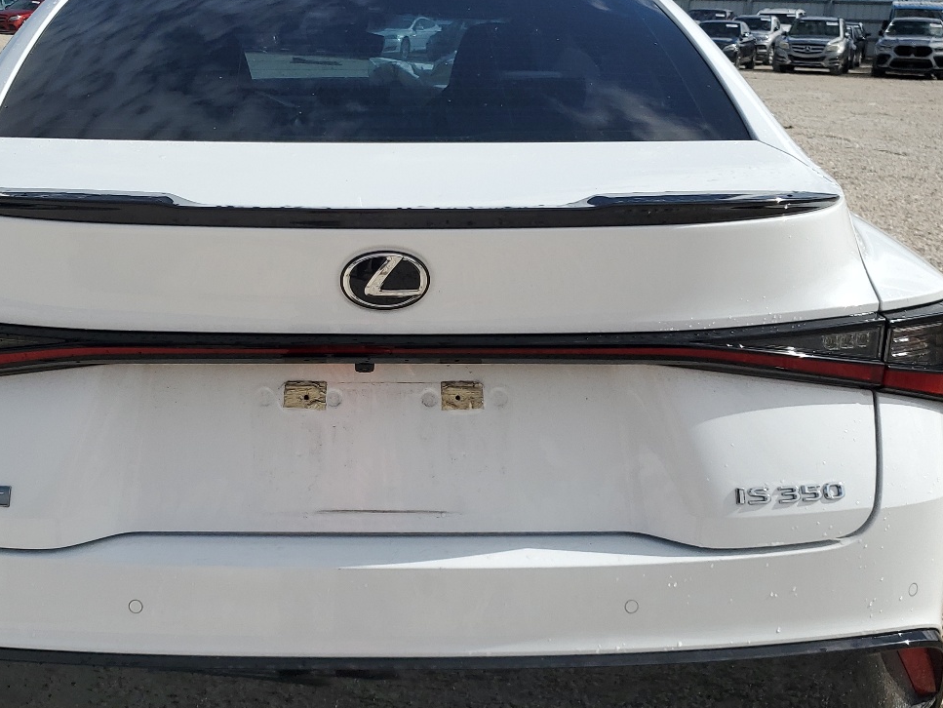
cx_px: 369
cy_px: 348
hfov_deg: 43.6
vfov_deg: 33.6
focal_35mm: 43
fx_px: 1172
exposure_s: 1/10000
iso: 50
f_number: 1.5
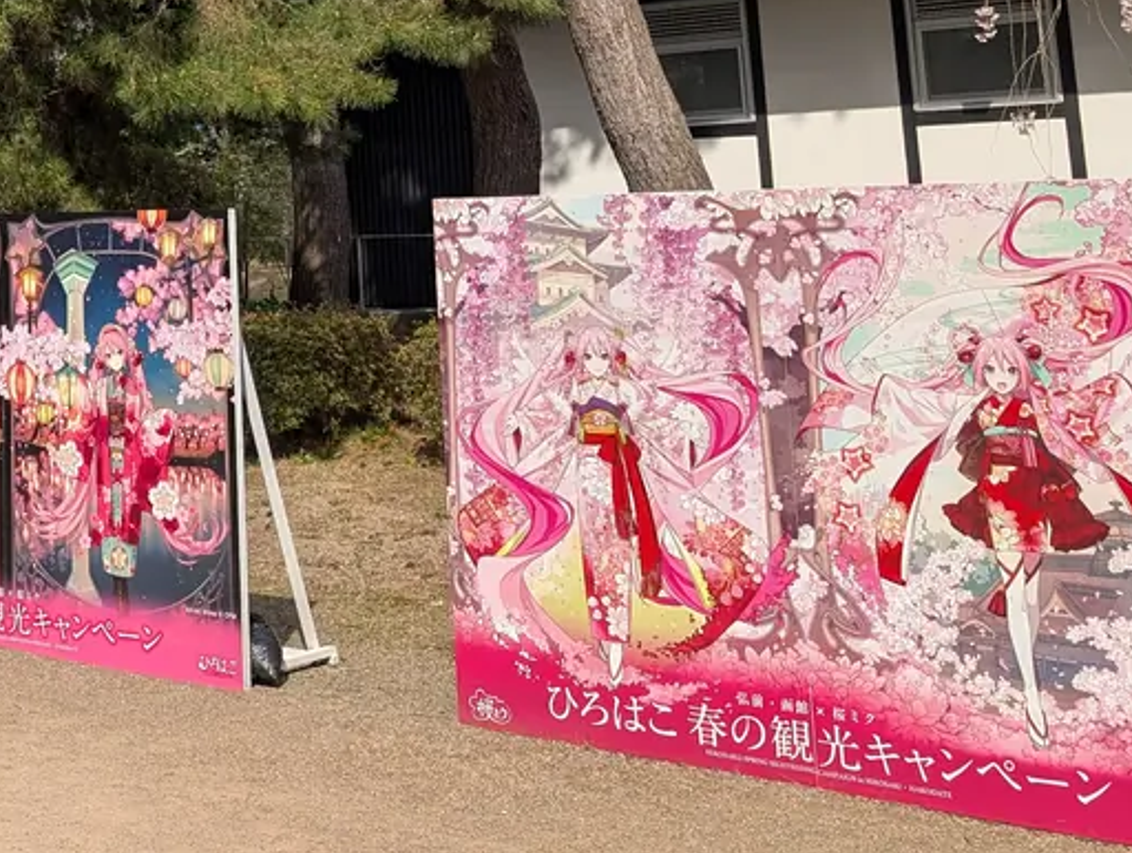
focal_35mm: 60
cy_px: -95
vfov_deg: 23.0
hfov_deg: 29.2
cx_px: -93
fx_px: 1966
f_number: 1.68
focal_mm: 6.9
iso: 18
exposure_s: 1/1312
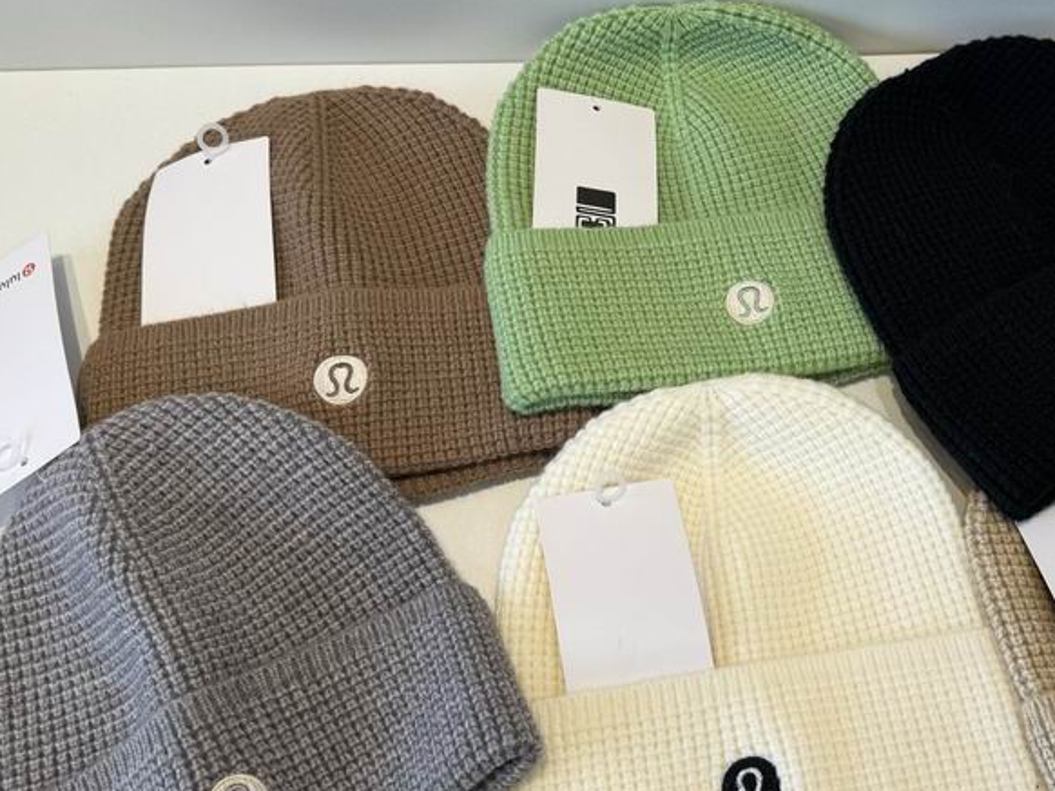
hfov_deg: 54.4
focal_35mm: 33
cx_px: 691
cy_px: 474
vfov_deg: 42.7
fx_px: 1005
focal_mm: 6.86
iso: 64
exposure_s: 1/111
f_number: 1.78
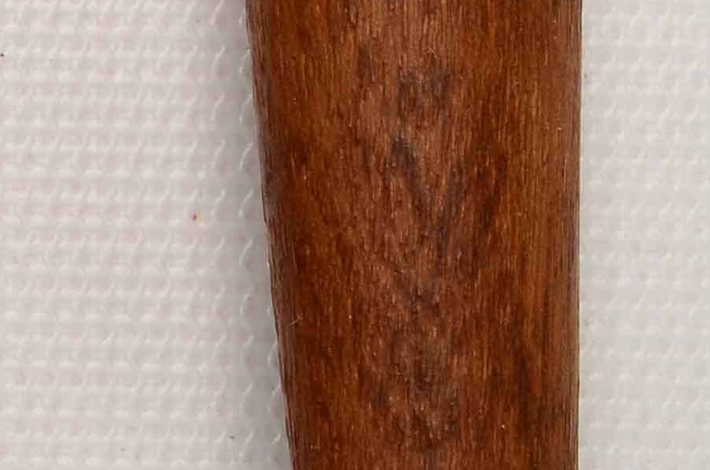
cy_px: -223
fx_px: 7439
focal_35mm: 378
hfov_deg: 5.2
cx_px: -1231
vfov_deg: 3.6
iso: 100
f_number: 18
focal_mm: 46
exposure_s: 1/160
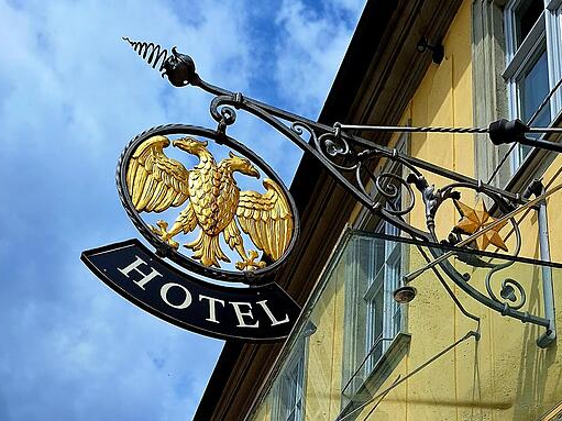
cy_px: 277
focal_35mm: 36
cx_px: 415
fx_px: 584
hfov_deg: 49.5
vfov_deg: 39.2
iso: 40
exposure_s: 1/3333
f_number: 1.8
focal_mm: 5.54
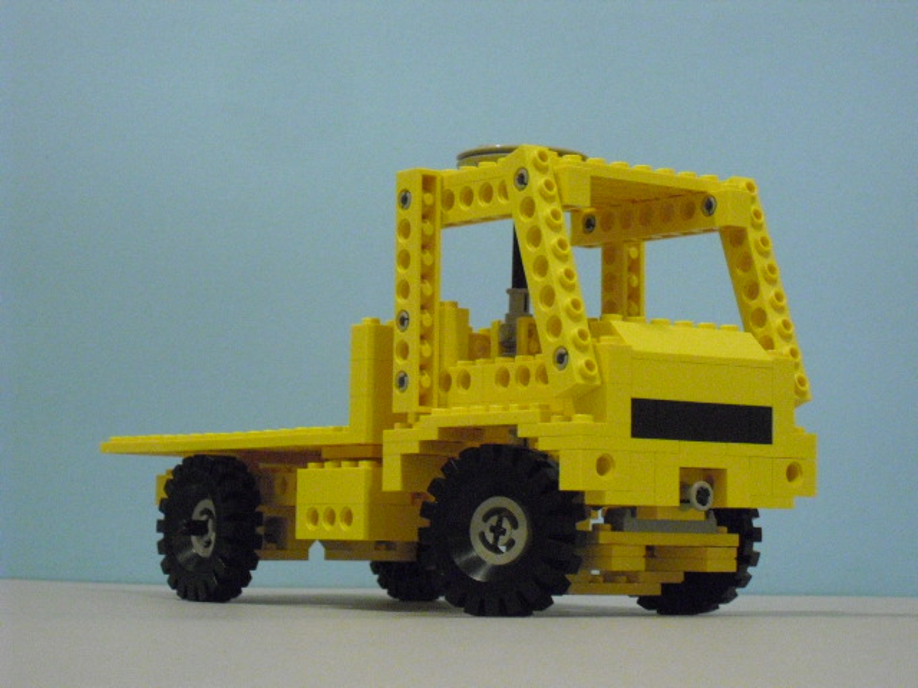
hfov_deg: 22.0
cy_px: 344
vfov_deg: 16.6
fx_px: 2360
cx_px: 459
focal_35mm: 89
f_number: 5.1
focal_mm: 15.7
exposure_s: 1/20
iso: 800
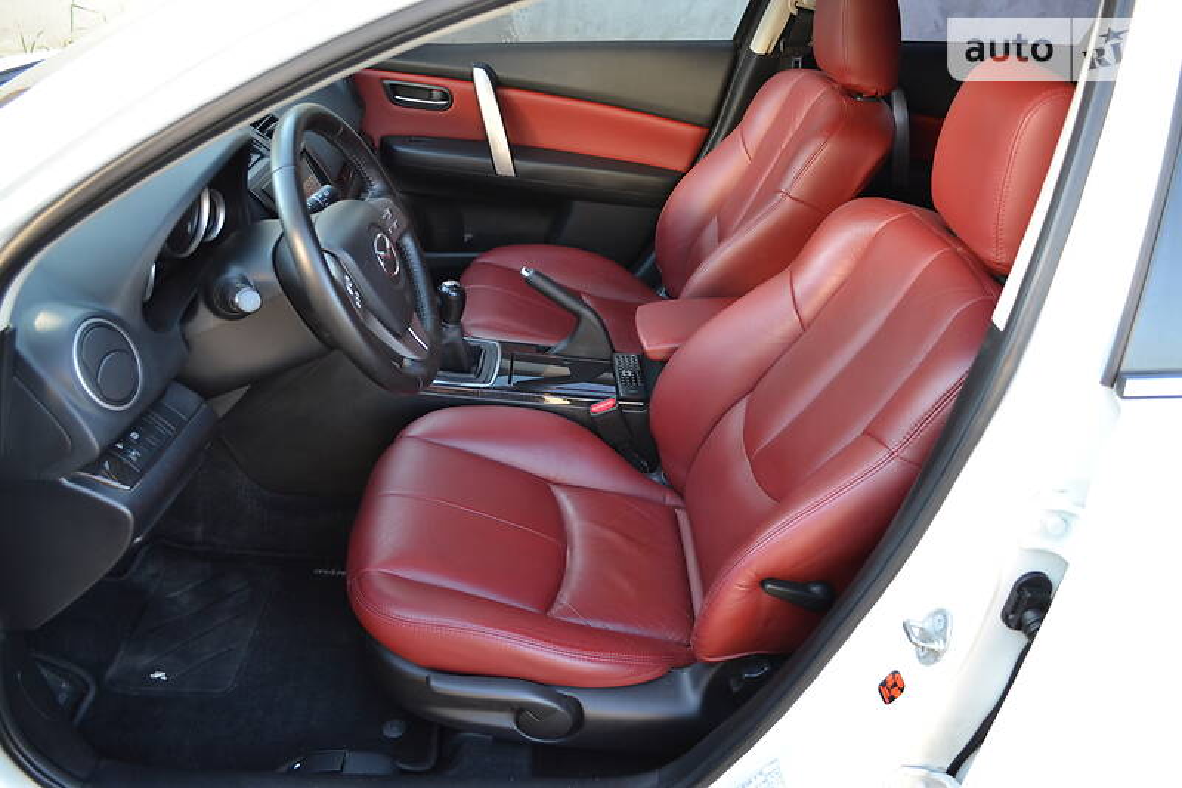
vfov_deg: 47.9
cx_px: 591
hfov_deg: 67.4
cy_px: 394
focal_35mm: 27
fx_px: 886
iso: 400
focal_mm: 18
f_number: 4.5
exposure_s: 1/80
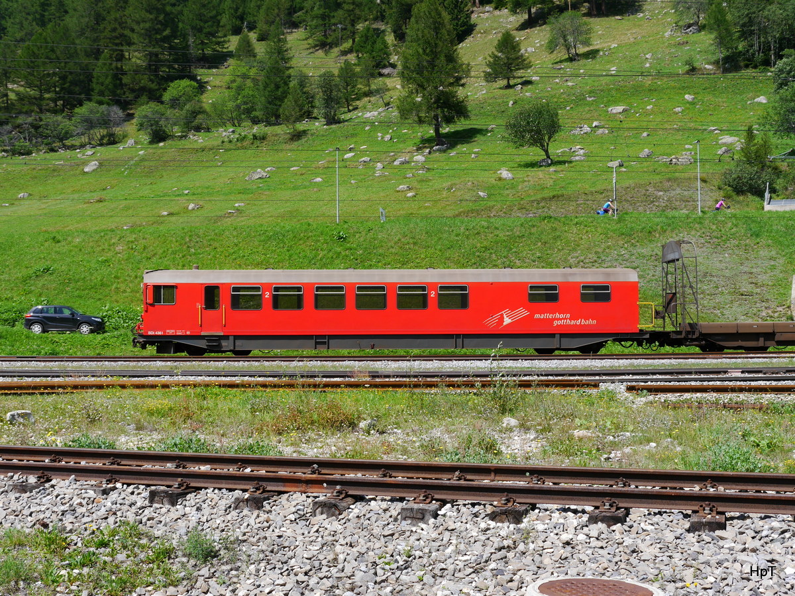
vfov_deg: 30.3
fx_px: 1102
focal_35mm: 48
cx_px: 398
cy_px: 298
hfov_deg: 39.7
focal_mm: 24
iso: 160
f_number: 8
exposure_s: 1/320
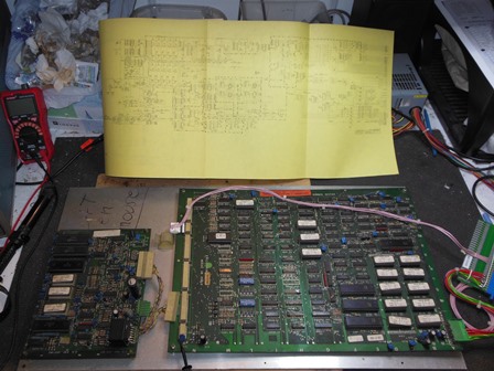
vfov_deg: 48.2
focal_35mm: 29
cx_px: 247
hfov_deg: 61.7
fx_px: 414
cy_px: 186
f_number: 3.3
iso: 125
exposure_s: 1/30
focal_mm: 5.2
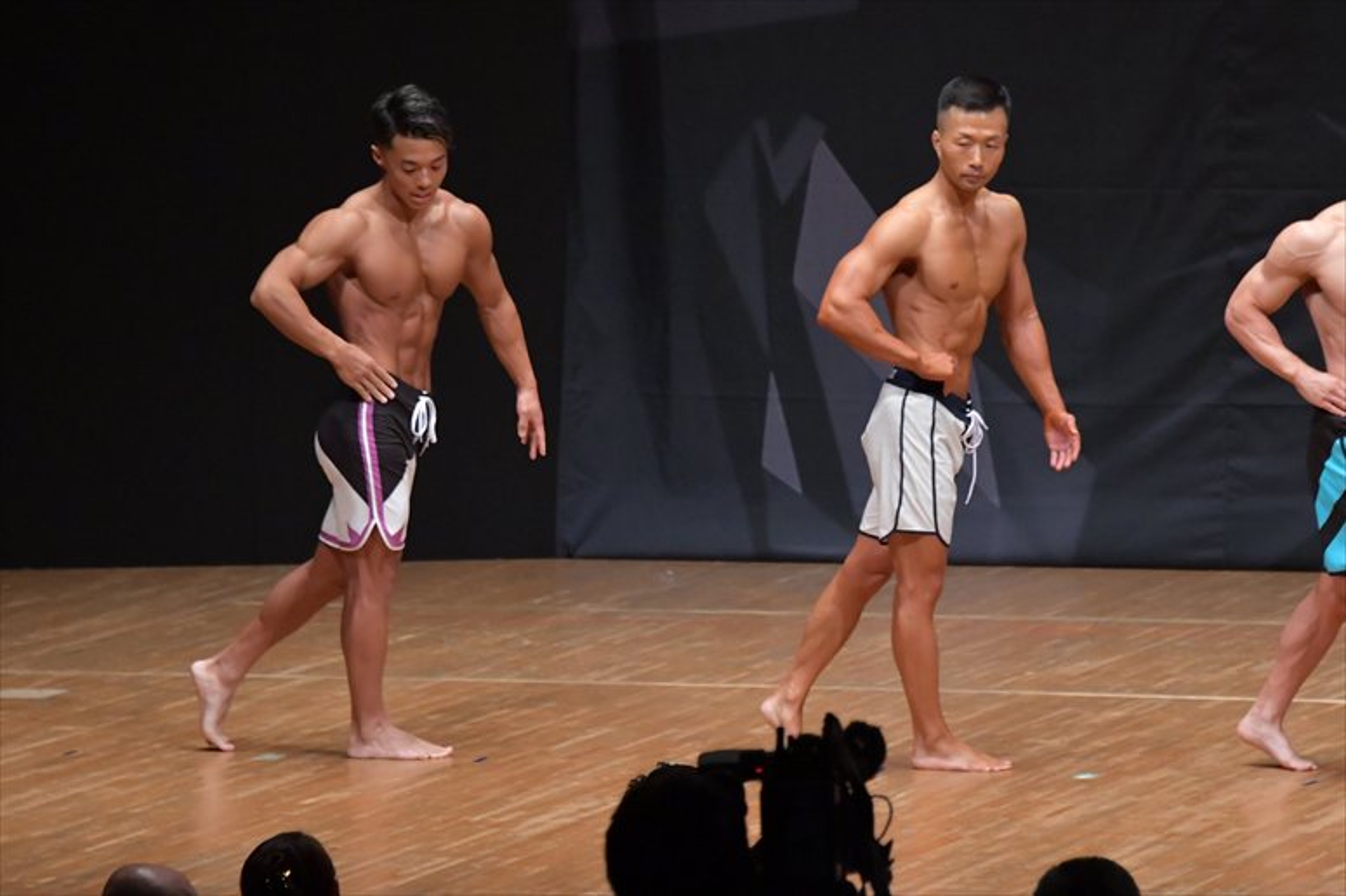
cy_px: 448
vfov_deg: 5.1
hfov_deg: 7.6
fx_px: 10090
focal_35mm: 270
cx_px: 673
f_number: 5.6
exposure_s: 1/400
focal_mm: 180
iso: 6400
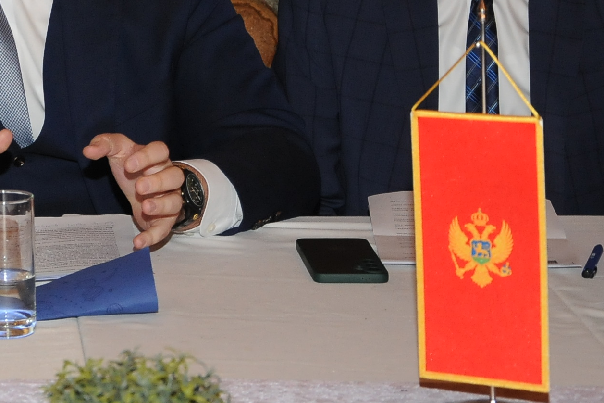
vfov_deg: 7.4
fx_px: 3087
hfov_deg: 11.1
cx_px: -14
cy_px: -88
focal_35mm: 184
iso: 1000
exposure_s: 1/100
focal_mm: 48
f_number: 4.8
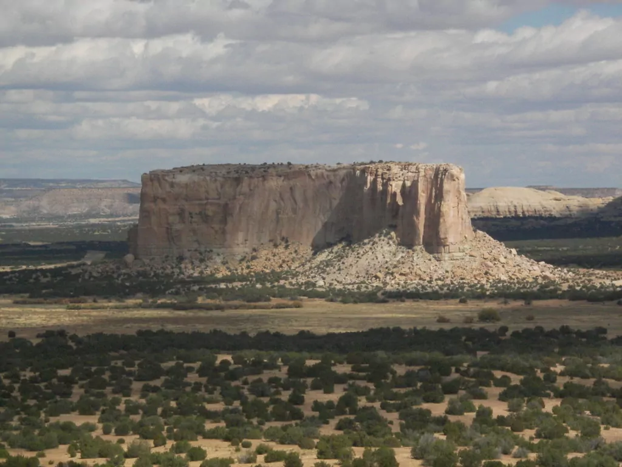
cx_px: 311
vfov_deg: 11.5
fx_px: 2318
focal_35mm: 129
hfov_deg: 15.3
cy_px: 234
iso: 200
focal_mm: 21.4
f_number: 8
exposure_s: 1/800
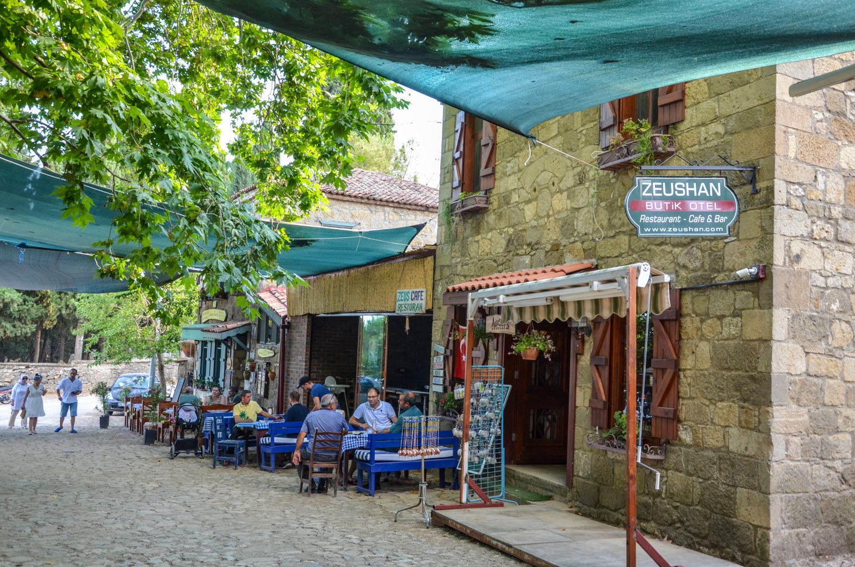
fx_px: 877
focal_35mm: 37
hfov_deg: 52.0
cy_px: 282
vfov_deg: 35.8
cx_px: 421
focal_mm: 24
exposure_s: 1/100
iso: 400
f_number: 5
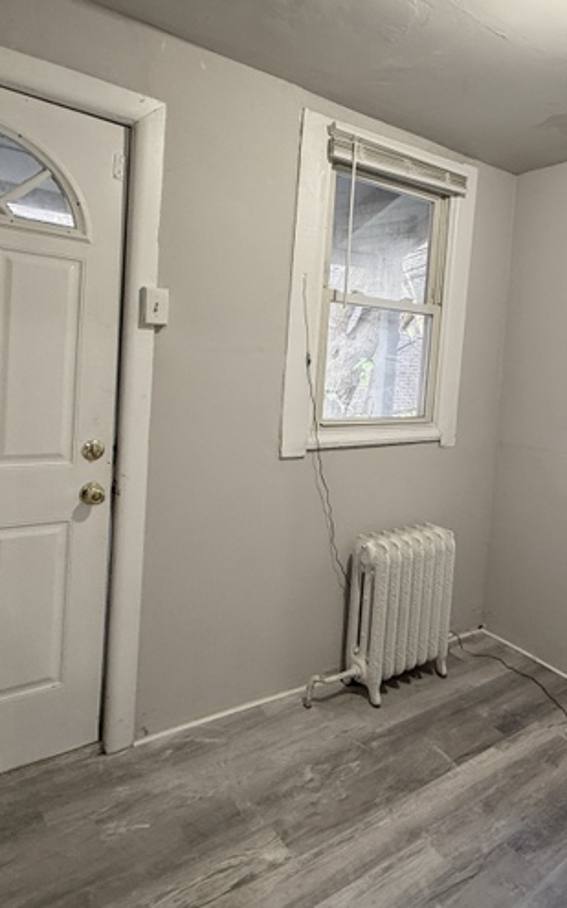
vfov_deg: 74.5
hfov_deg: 49.2
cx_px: 420
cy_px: 398
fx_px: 594
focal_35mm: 24
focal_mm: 2.22
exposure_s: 1/60
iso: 200
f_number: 2.2
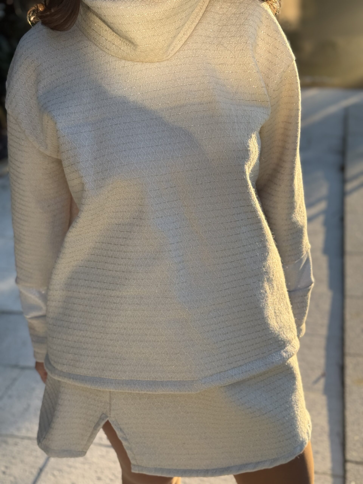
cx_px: 182
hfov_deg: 30.3
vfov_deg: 39.7
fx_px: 671
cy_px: 242
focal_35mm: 48
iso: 64
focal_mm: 6.76
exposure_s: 1/1222
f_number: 1.78
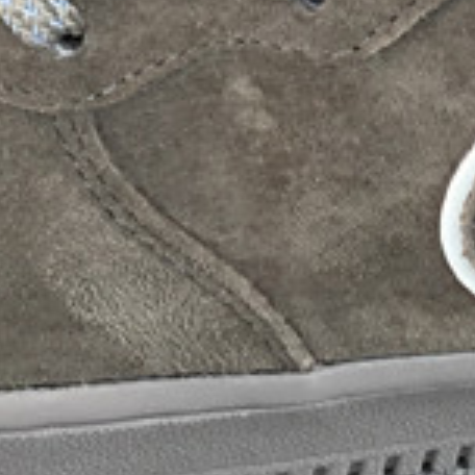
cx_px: 294
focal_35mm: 162
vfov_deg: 10.4
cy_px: -245
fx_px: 2515
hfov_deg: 10.8
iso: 25
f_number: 2.4
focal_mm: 3.3
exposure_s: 1/116
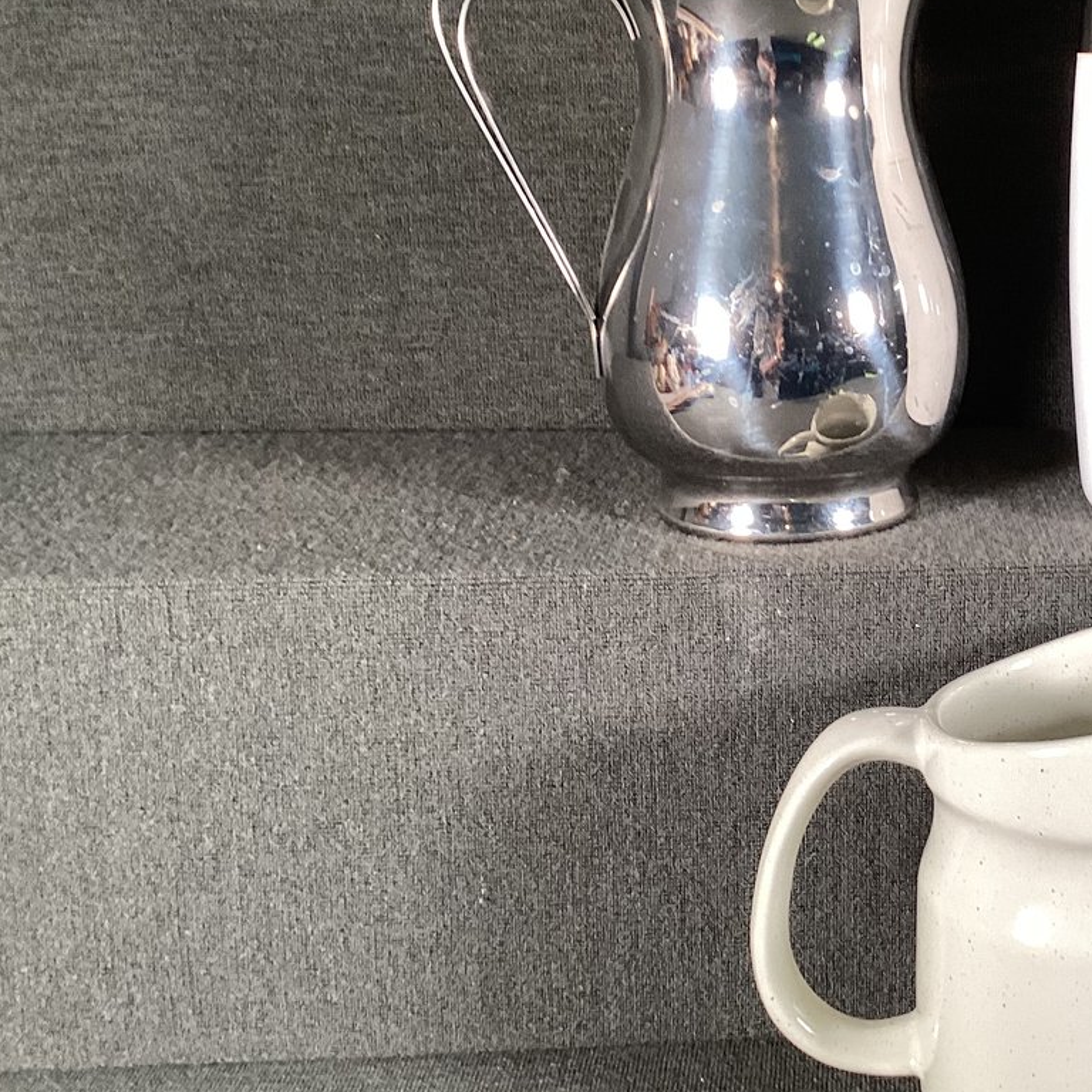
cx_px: 993
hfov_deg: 30.2
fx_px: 1927
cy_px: 496
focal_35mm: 54
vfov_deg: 31.6
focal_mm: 3.3
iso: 50
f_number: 2.4
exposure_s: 1/50
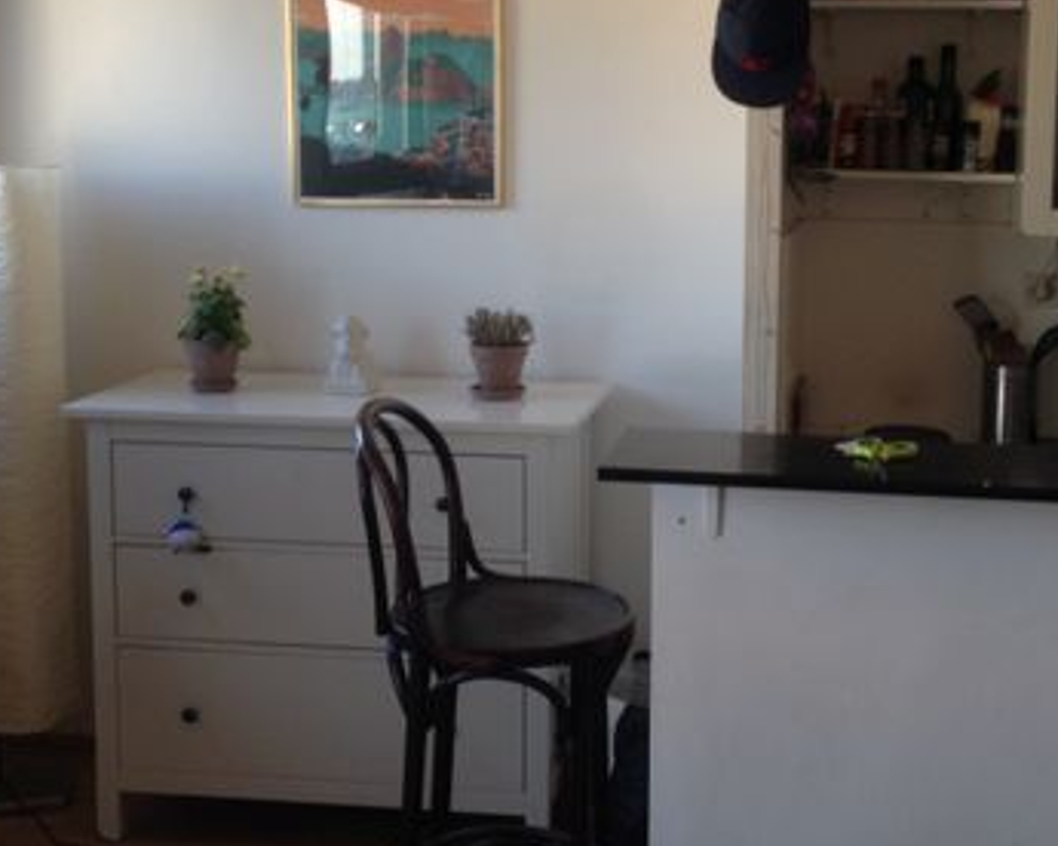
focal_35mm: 56
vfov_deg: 27.1
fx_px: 1754
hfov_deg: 33.5
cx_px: 632
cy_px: 319
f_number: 2.4
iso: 50
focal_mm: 4.12
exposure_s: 1/40
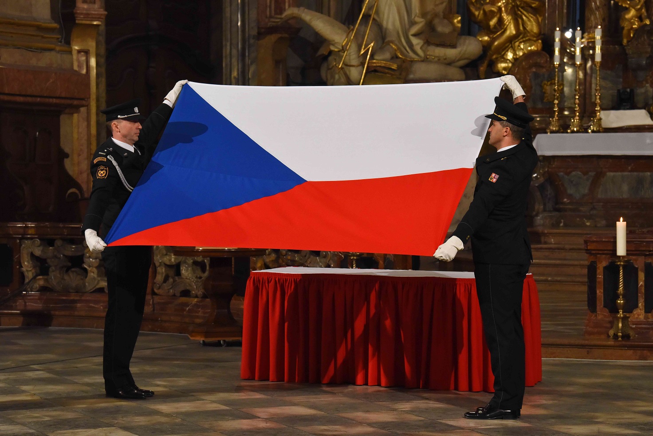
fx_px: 2105
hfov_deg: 17.6
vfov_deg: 11.8
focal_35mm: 116
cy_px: 218
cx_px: 326
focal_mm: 116
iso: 4000
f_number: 6.3
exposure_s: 1/160
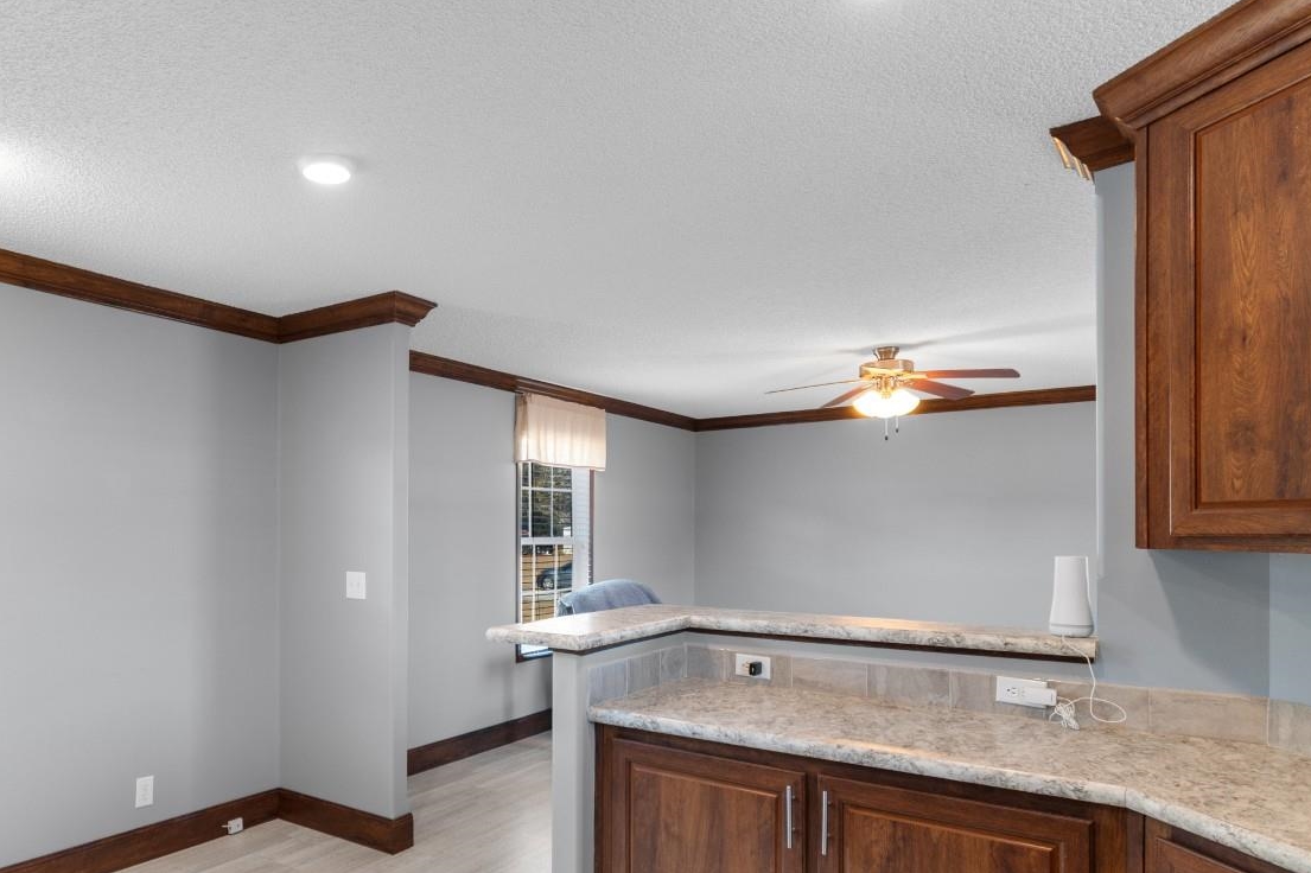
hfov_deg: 77.1
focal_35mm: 22
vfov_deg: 56.9
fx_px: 801
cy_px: 511
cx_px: 484
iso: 100
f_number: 4.5
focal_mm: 10
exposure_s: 1/13
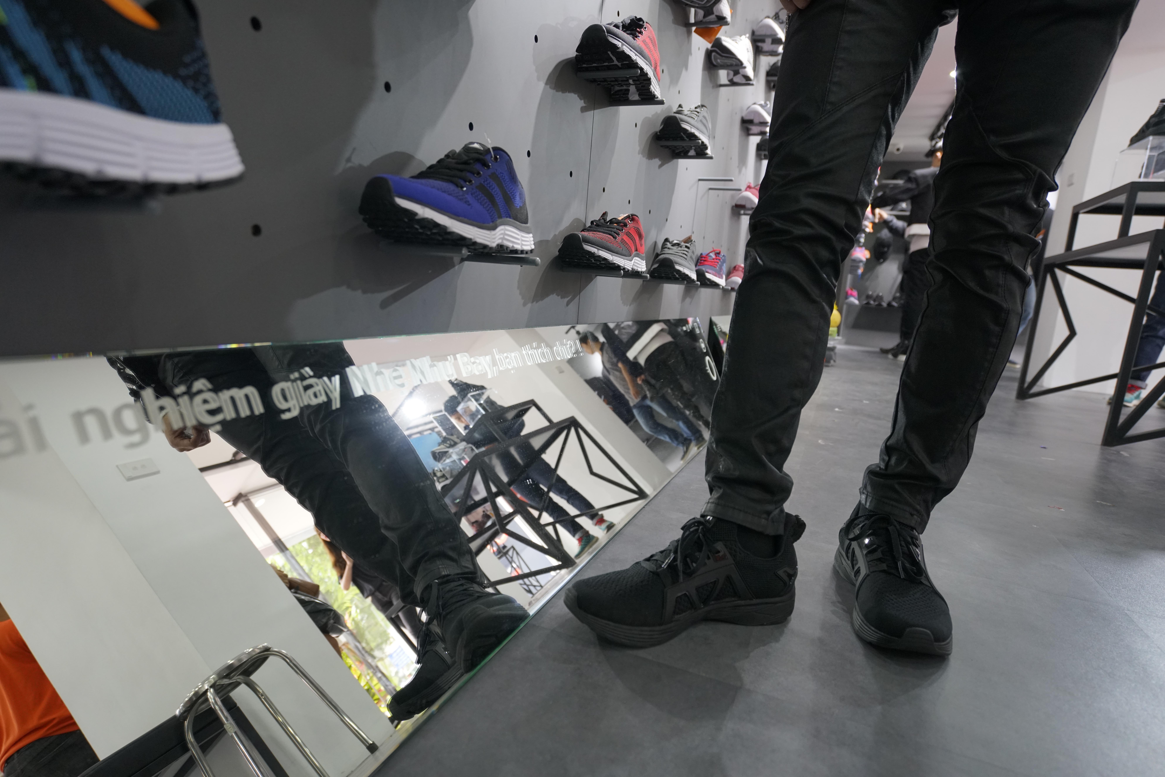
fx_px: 615
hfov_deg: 86.9
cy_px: 388
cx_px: 582
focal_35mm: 19
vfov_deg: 64.6
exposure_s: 1/160
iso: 1600
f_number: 4
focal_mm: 19
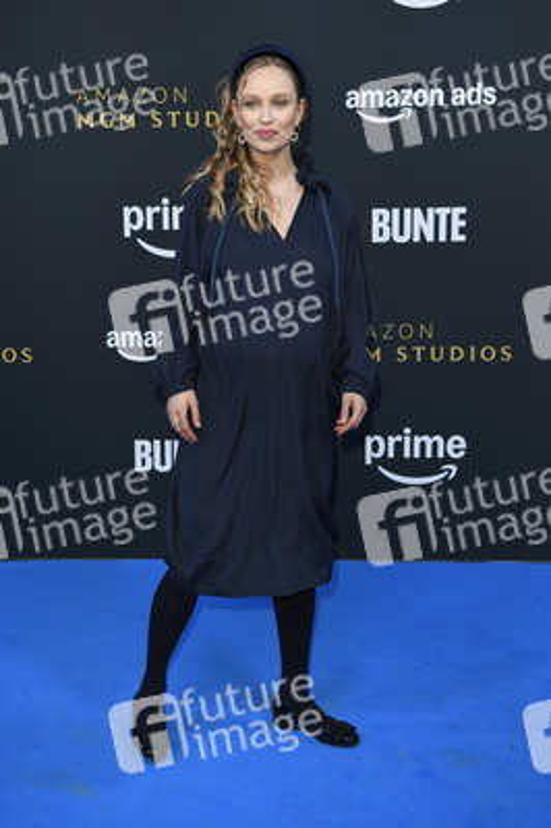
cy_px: 414
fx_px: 1104
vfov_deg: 41.1
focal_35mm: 48
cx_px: 276
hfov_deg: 28.0
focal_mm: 48
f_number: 4
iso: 400
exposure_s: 1/500
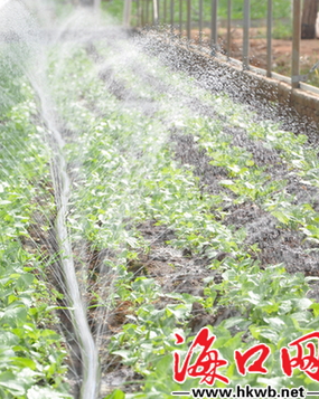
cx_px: 58
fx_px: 2682
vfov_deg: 8.5
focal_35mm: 227
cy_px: 205
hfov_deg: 6.8
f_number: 8
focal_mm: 98
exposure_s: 1/320
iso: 200
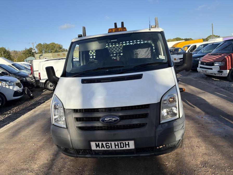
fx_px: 175
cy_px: 88
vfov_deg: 53.1
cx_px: 116
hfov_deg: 67.3
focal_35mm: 26
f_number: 1.6
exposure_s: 1/2208
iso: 50
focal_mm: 5.96
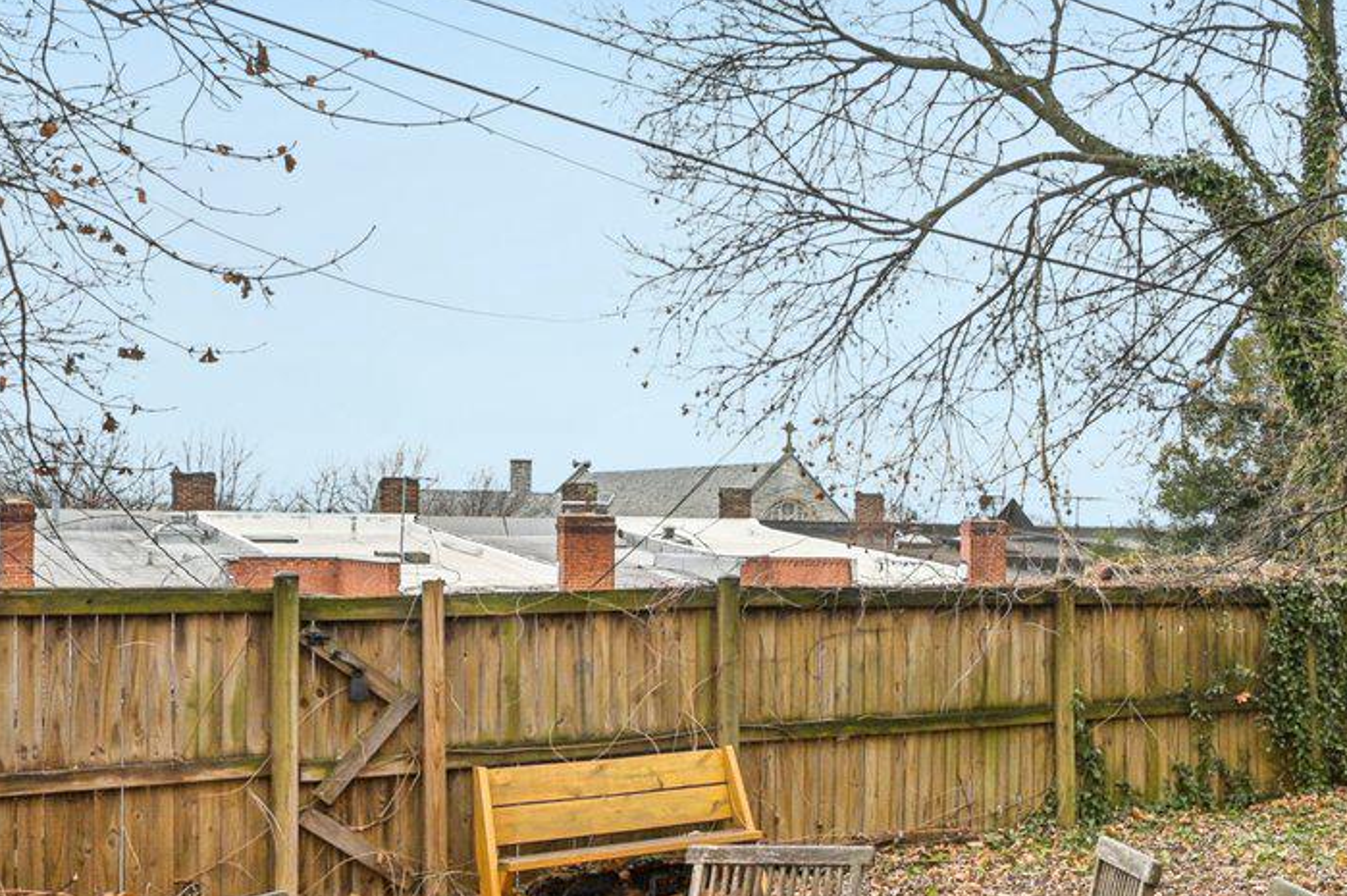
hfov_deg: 43.6
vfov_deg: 32.4
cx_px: 1199
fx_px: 1533
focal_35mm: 41
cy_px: 559
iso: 100
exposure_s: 1/100
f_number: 8
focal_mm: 14
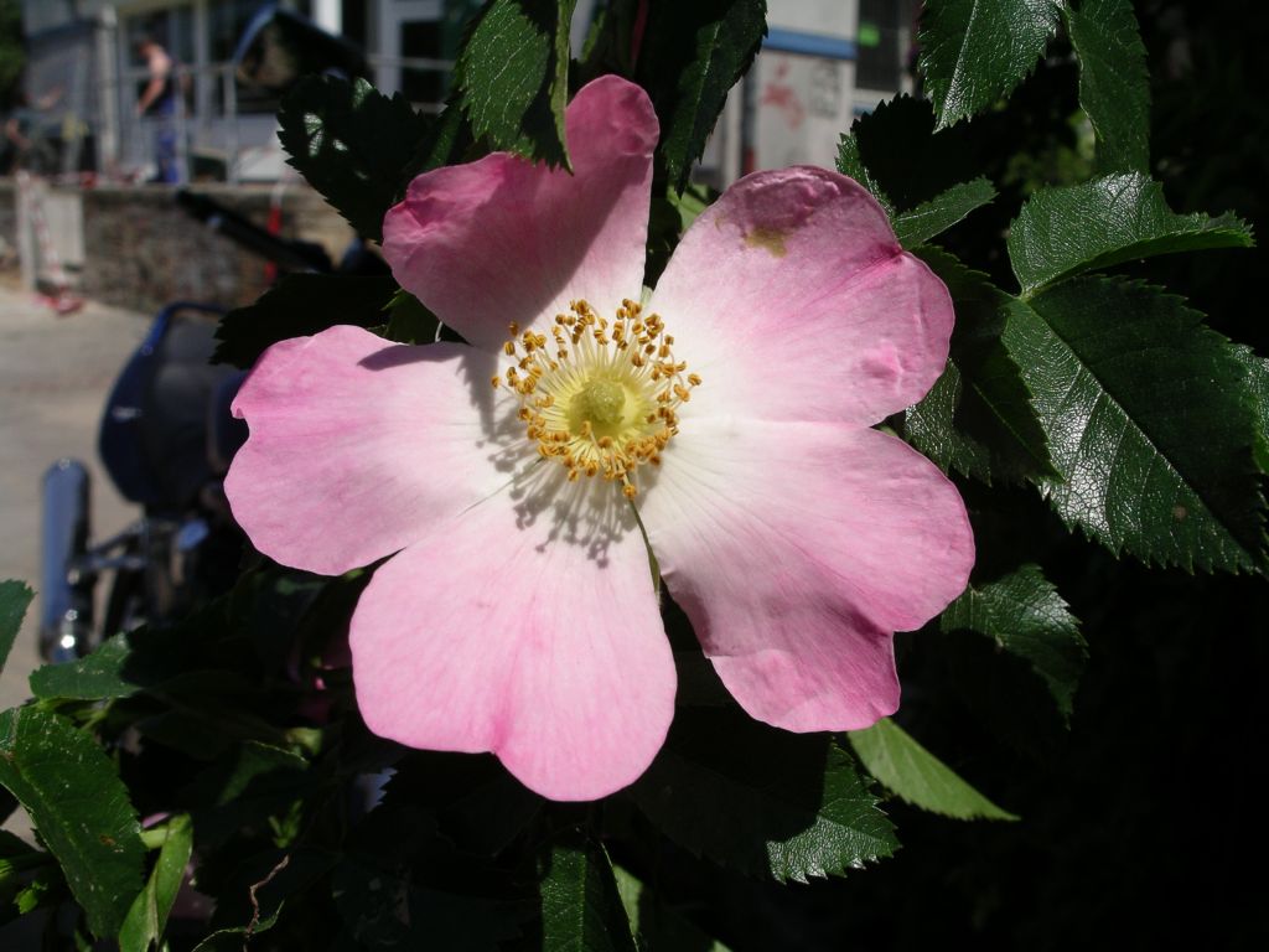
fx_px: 1356
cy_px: 476
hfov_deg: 50.1
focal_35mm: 37
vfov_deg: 38.7
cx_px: 634
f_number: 6.5
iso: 64
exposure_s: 1/640
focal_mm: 7.8
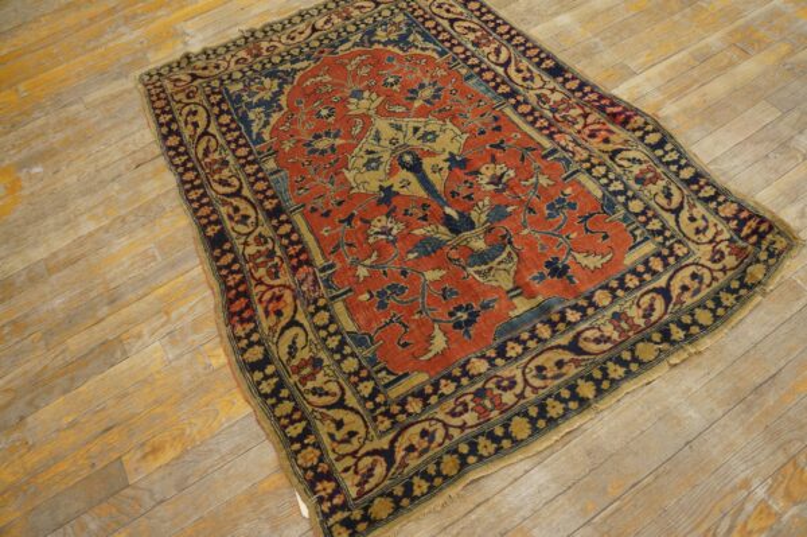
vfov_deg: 47.9
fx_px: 605
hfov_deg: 67.4
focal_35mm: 27
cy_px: 268
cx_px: 404
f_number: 4
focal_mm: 18
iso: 1000
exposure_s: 1/60
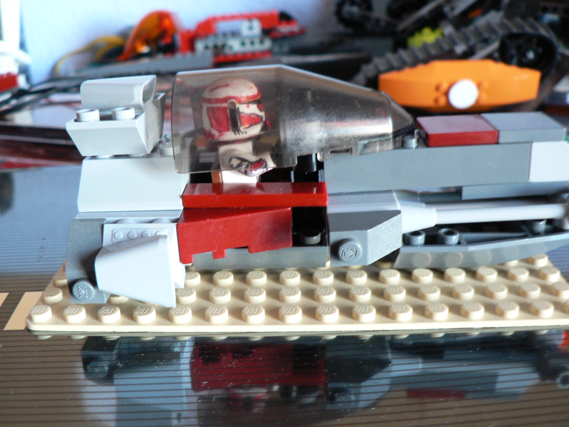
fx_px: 592
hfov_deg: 51.4
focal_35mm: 36
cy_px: 214
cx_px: 284
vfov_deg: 39.7
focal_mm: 6
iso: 200
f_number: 2.8
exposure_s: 1/5
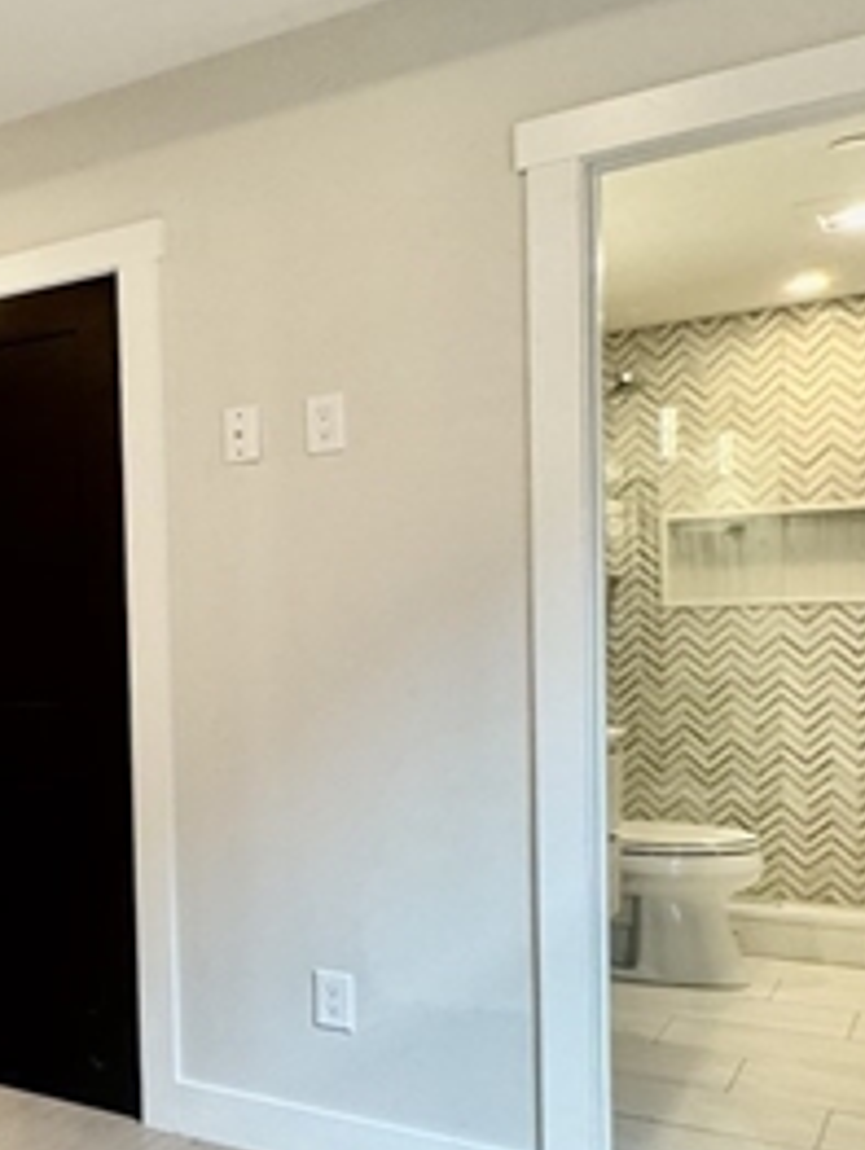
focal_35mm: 41
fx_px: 1364
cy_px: 685
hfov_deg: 29.2
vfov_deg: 45.5
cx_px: -228
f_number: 2.2
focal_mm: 2.22
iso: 160
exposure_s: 1/60
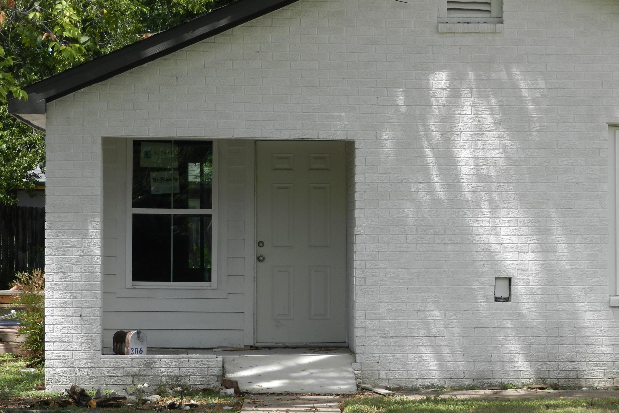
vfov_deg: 9.1
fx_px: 2597
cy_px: 231
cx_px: 309
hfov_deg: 13.6
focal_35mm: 151
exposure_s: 1/400
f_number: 5.1
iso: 160
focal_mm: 25.7
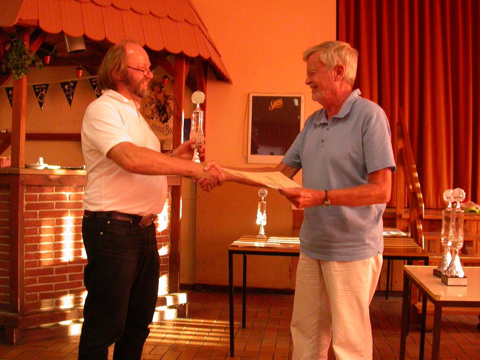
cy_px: 180
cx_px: 240
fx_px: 527
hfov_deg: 49.0
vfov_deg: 37.7
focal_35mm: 38
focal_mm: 7.85
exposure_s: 1/63.4
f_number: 3
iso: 400
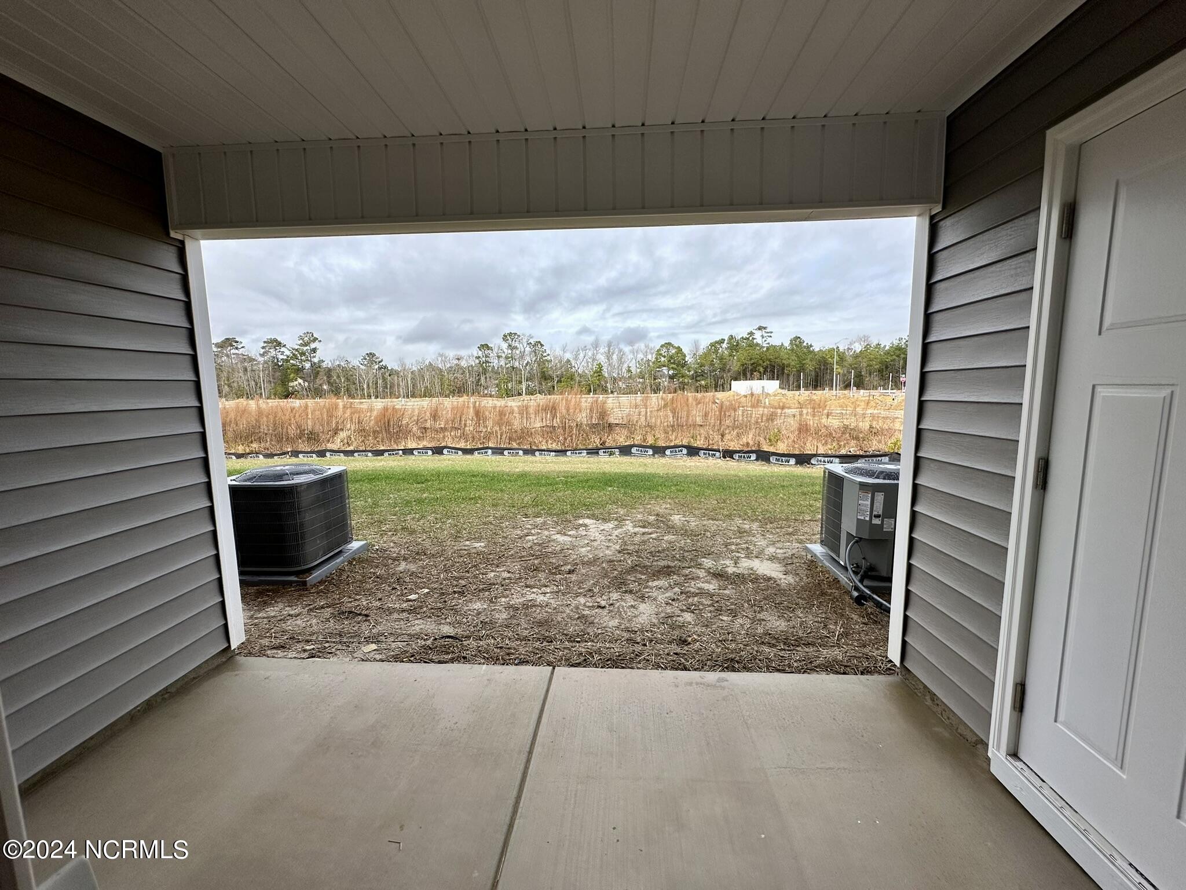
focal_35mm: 14
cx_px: 593
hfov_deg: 102.1
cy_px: 445
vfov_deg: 85.7
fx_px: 480
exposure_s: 1/2257
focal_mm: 2.22
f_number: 2.2
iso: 50
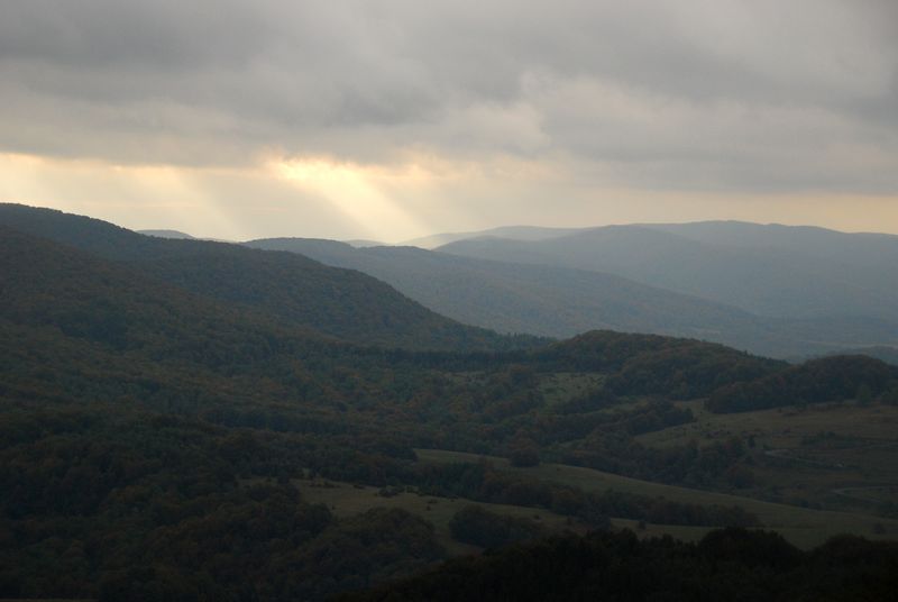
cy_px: 301
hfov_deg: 18.2
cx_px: 449
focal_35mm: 112
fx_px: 2810
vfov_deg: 12.2
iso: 400
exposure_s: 1/500
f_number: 5.6
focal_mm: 75
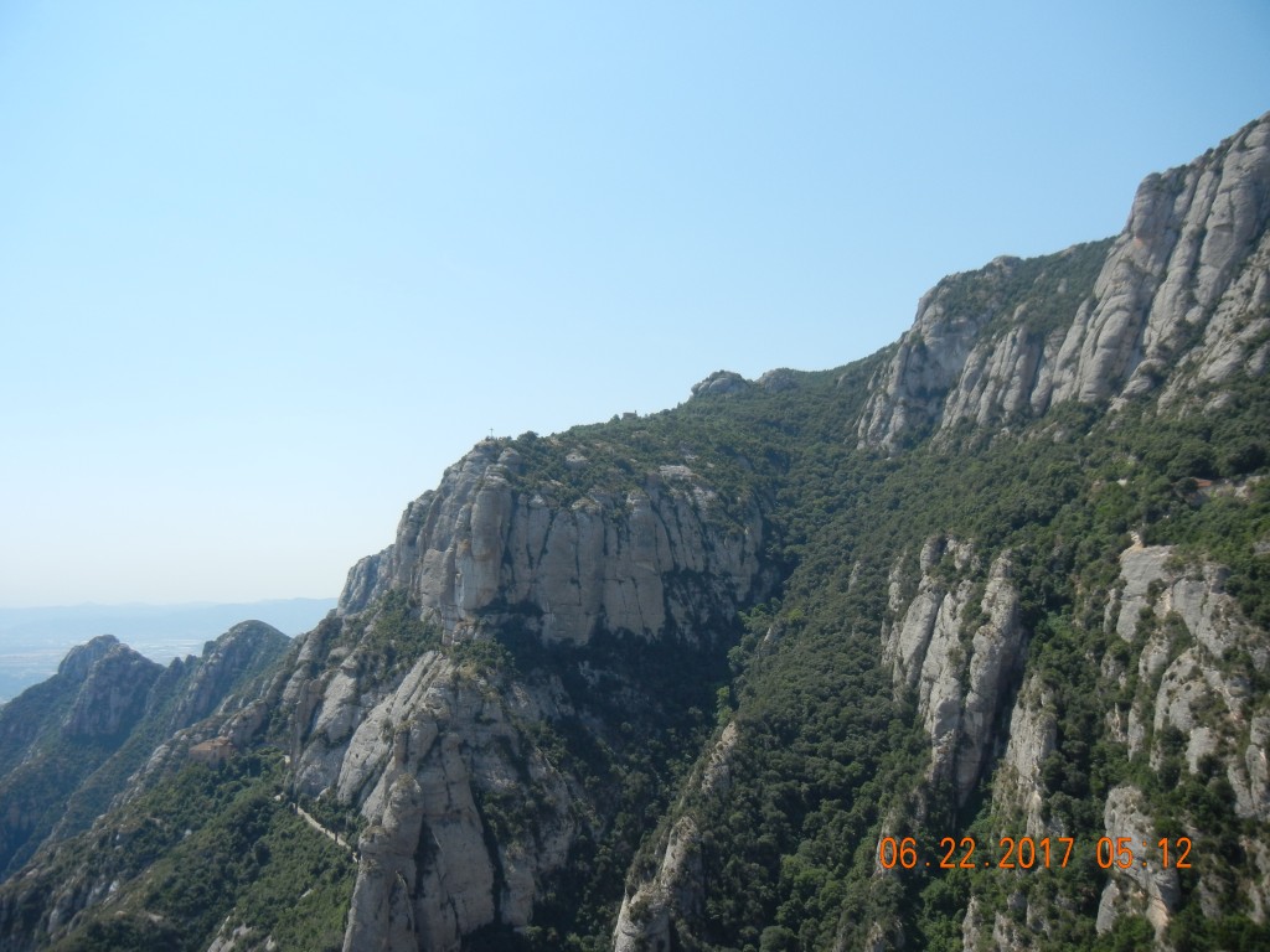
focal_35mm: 30
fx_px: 1101
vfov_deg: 46.8
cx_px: 635
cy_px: 476
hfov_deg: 60.0
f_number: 7
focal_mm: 5.4
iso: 160
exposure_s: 1/388
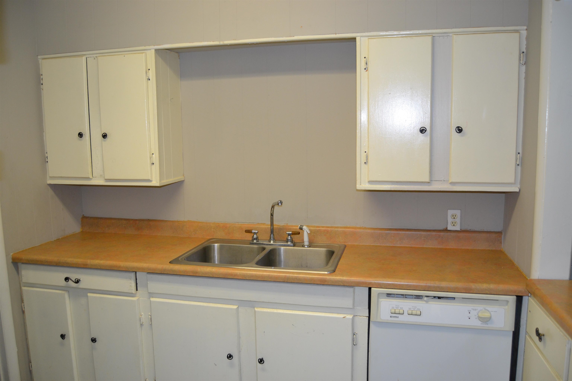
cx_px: 286
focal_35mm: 27
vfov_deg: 47.9
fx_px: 429
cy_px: 190
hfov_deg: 67.4
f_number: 3.5
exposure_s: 1/60
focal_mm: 18
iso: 640
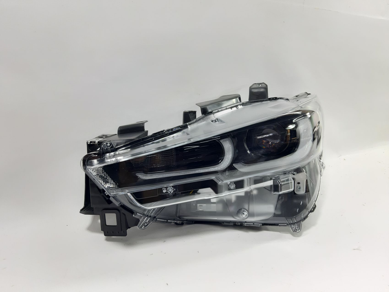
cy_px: 146
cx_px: 194
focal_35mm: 27
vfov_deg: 51.3
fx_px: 303
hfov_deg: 65.3
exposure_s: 1/50
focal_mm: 3.93
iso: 64
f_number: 1.7
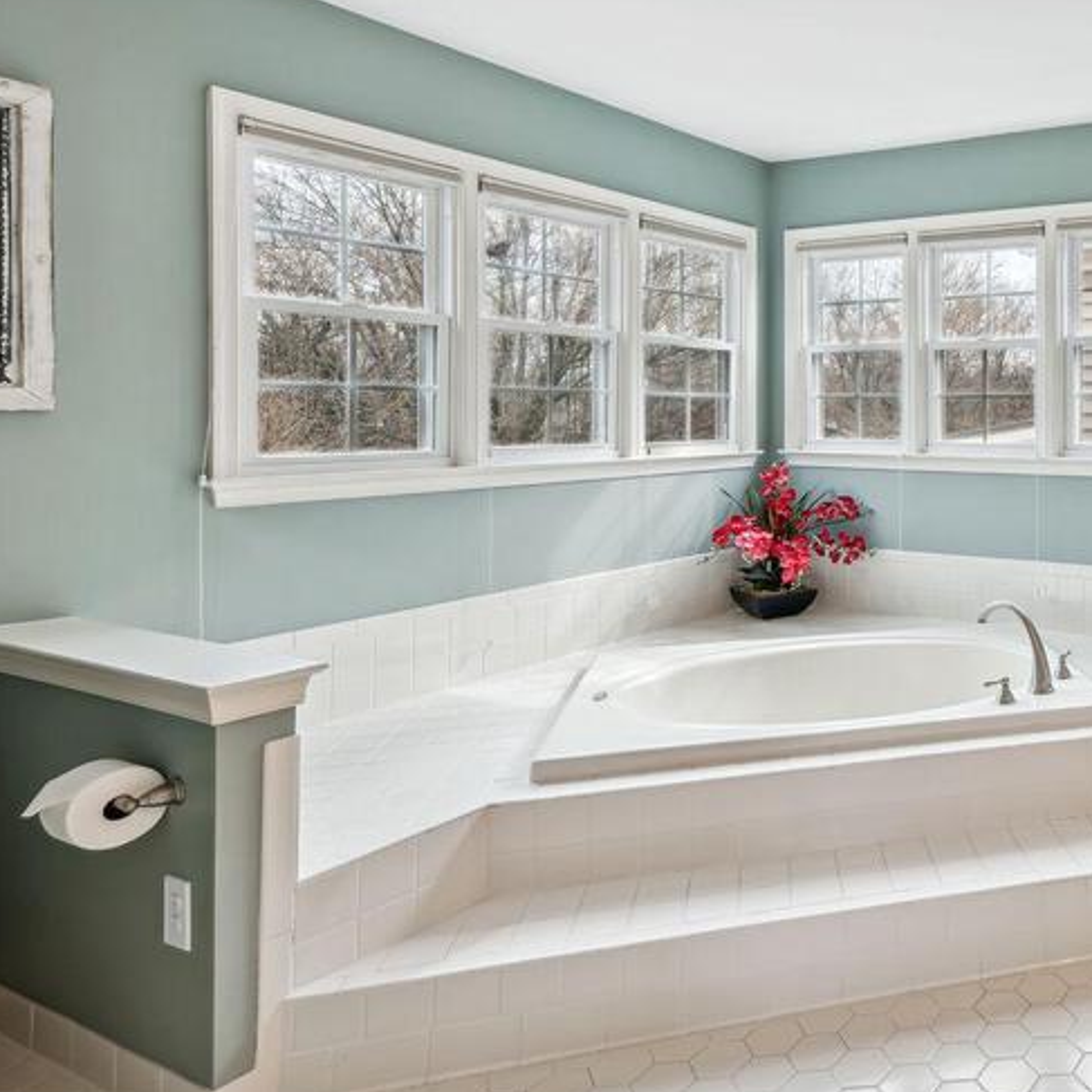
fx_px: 892
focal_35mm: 25
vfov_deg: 62.1
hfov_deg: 53.0
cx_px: 1031
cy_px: 416
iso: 100
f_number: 9
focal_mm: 14
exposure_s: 1/10
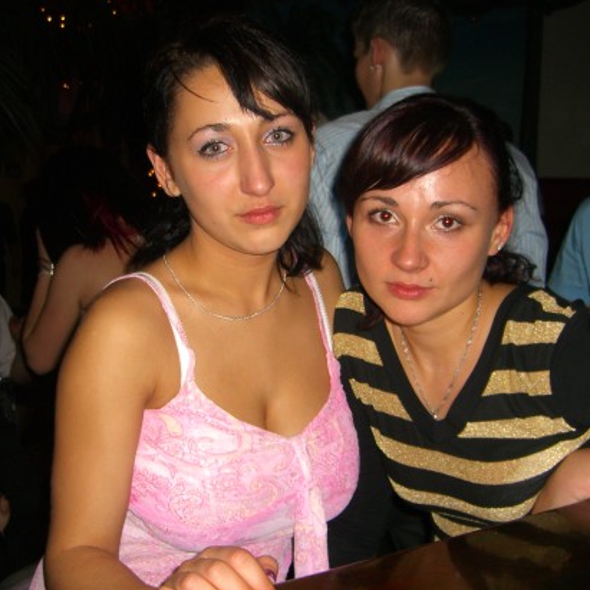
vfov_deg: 34.7
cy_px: 294
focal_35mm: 49
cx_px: 251
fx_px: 945
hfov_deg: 34.6
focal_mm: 7.9
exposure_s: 1/60
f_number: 2.8
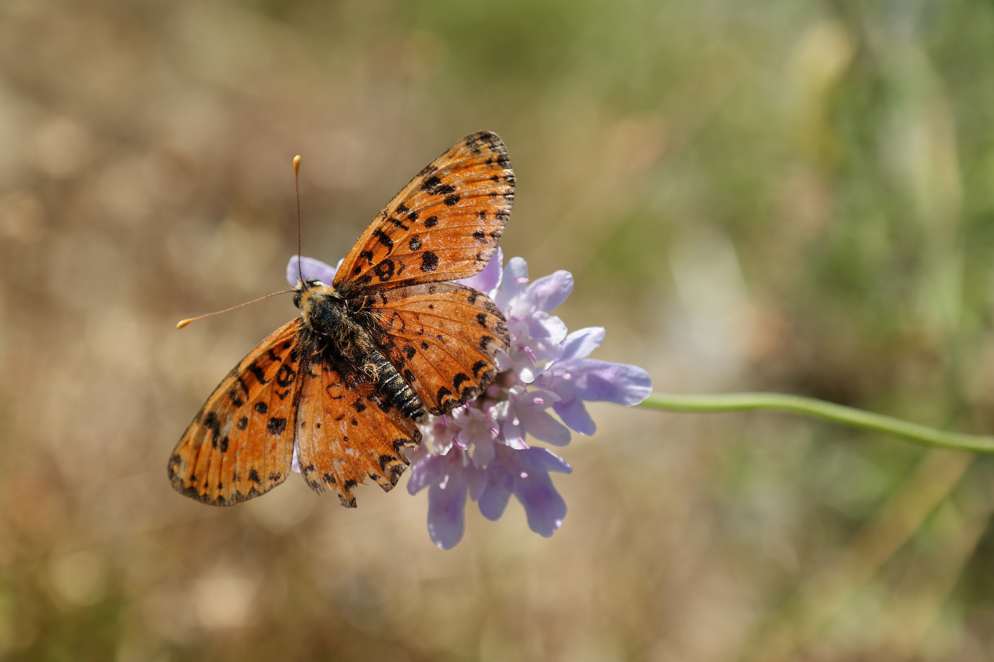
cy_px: 331
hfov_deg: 24.2
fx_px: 2319
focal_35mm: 84
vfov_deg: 16.3
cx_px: 497
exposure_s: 1/400
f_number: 5.6
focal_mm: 55
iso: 100
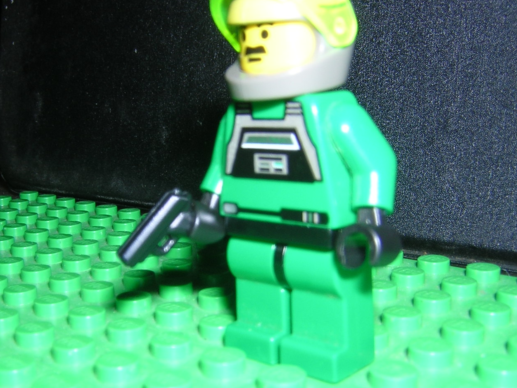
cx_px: 210
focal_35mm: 46
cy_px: 210
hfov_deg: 41.1
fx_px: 687
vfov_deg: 31.5
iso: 100
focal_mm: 4.7
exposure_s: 1/60.1
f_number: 5.2
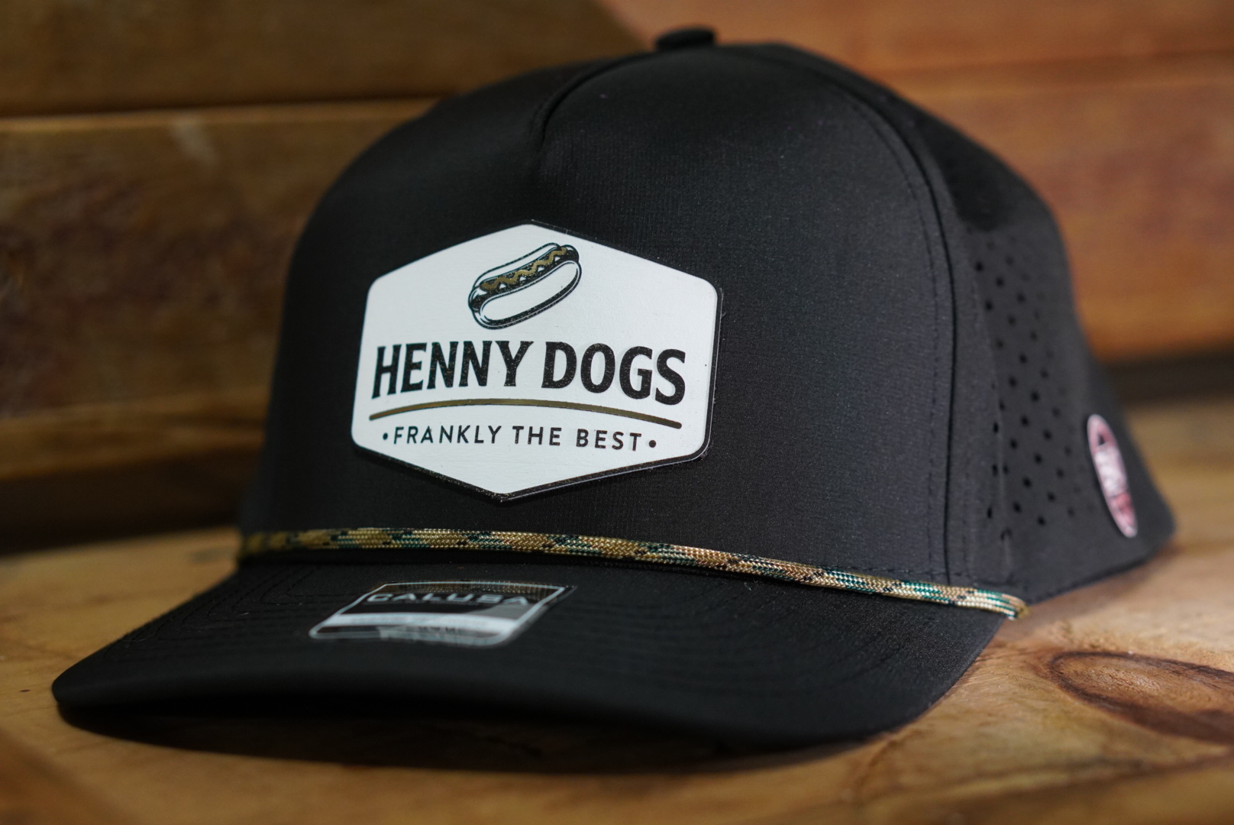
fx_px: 2573
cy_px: 412
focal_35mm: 75
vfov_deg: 18.2
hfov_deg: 27.0
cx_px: 617
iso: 1600
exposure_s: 1/80
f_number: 2.8
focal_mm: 50
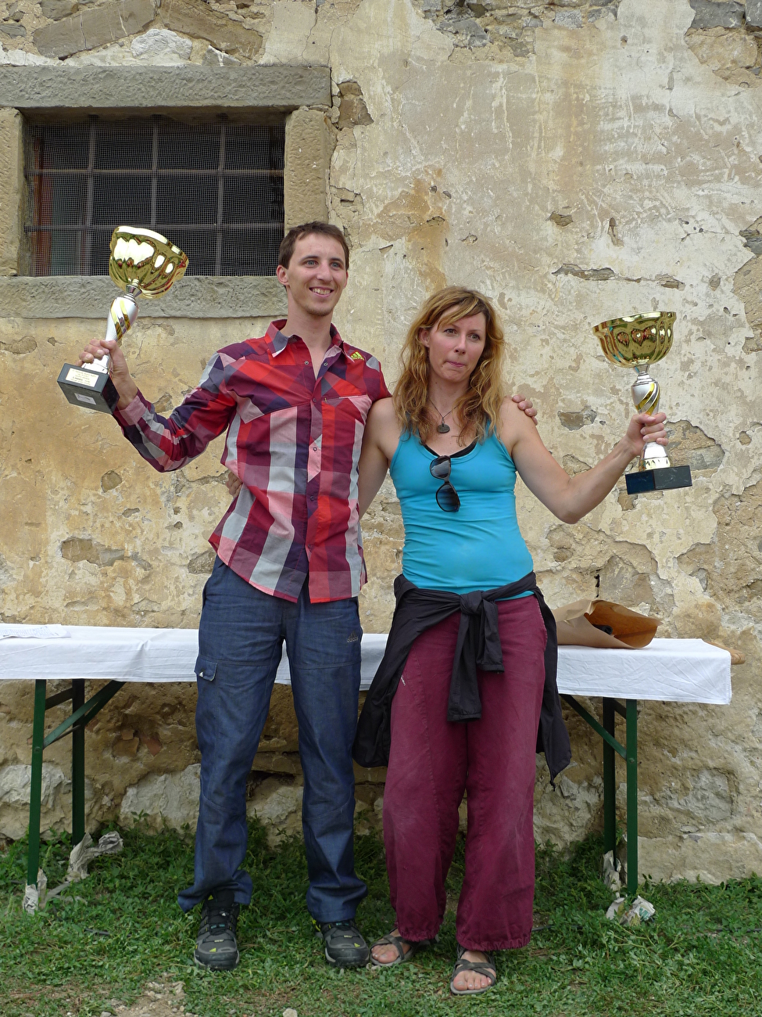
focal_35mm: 48
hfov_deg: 30.3
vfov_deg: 39.7
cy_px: 508
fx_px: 1409
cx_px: 381
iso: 100
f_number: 4.5
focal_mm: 10.2
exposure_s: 1/80
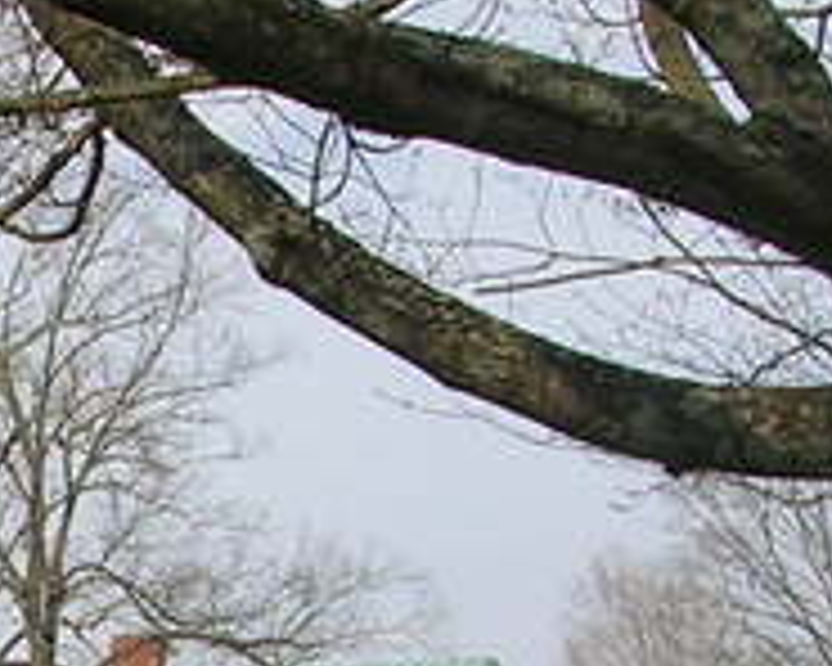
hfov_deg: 10.7
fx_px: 4358
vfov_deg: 8.5
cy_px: 976
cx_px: -250
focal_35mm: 177
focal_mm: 6.2
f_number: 5.8
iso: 50
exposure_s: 1/240
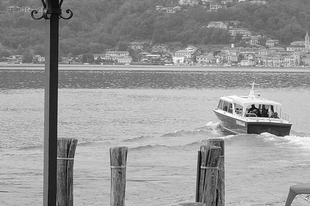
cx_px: 146
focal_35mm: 143
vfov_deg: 9.6
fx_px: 1231
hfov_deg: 14.4
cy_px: 139
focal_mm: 18.3
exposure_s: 1/1000
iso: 500
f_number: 5.6
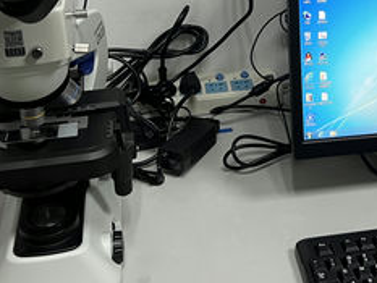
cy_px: 15
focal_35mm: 67
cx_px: 277
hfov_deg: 28.6
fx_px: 730
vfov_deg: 21.3
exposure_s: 1/70
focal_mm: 5.7
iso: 125
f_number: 1.5
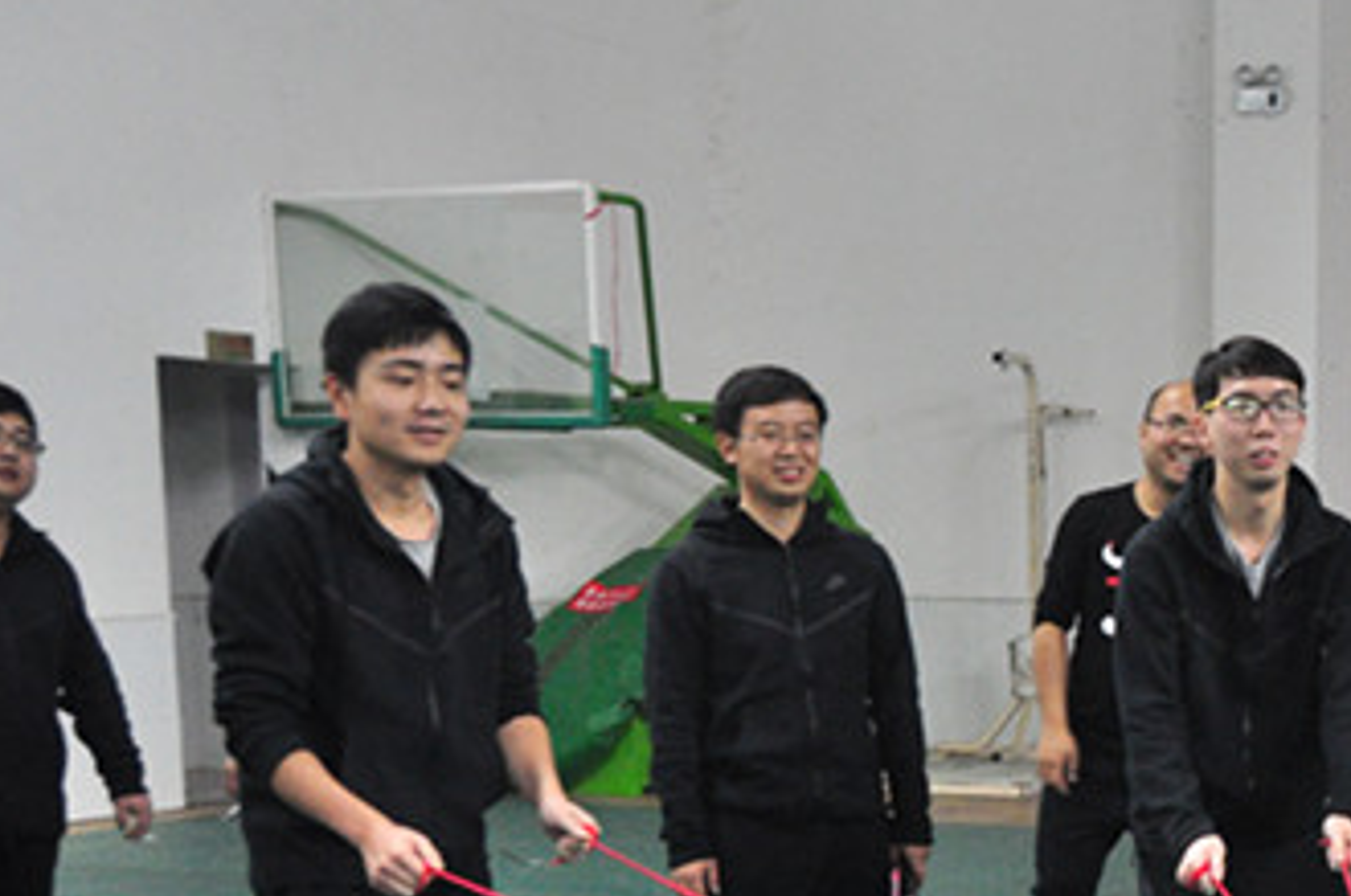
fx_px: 2623
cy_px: 867
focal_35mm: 70
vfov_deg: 18.9
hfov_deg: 26.9
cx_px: 1421
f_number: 3.8
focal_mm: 22
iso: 1600
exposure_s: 1/100
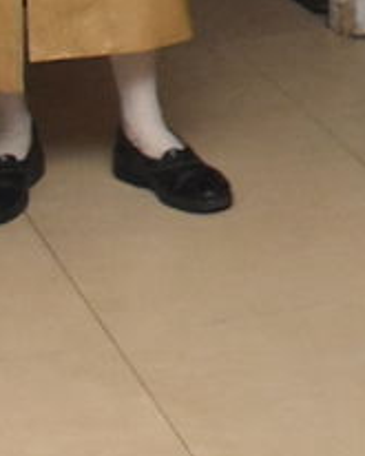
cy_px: -531
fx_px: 2321
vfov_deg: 10.1
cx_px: 801
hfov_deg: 8.4
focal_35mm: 172
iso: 2500
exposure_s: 1/60
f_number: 5.6
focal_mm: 18
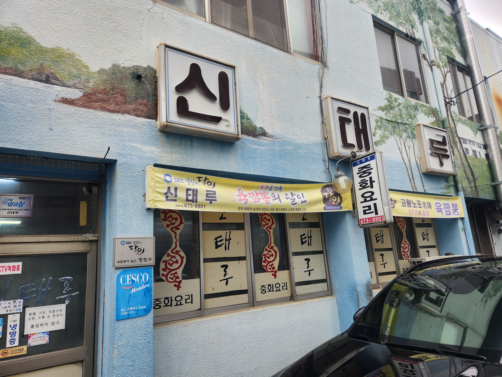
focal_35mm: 23
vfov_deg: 58.9
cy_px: 188
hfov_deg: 73.9
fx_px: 334
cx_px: 251
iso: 20
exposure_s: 1/227
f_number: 1.8
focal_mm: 5.4
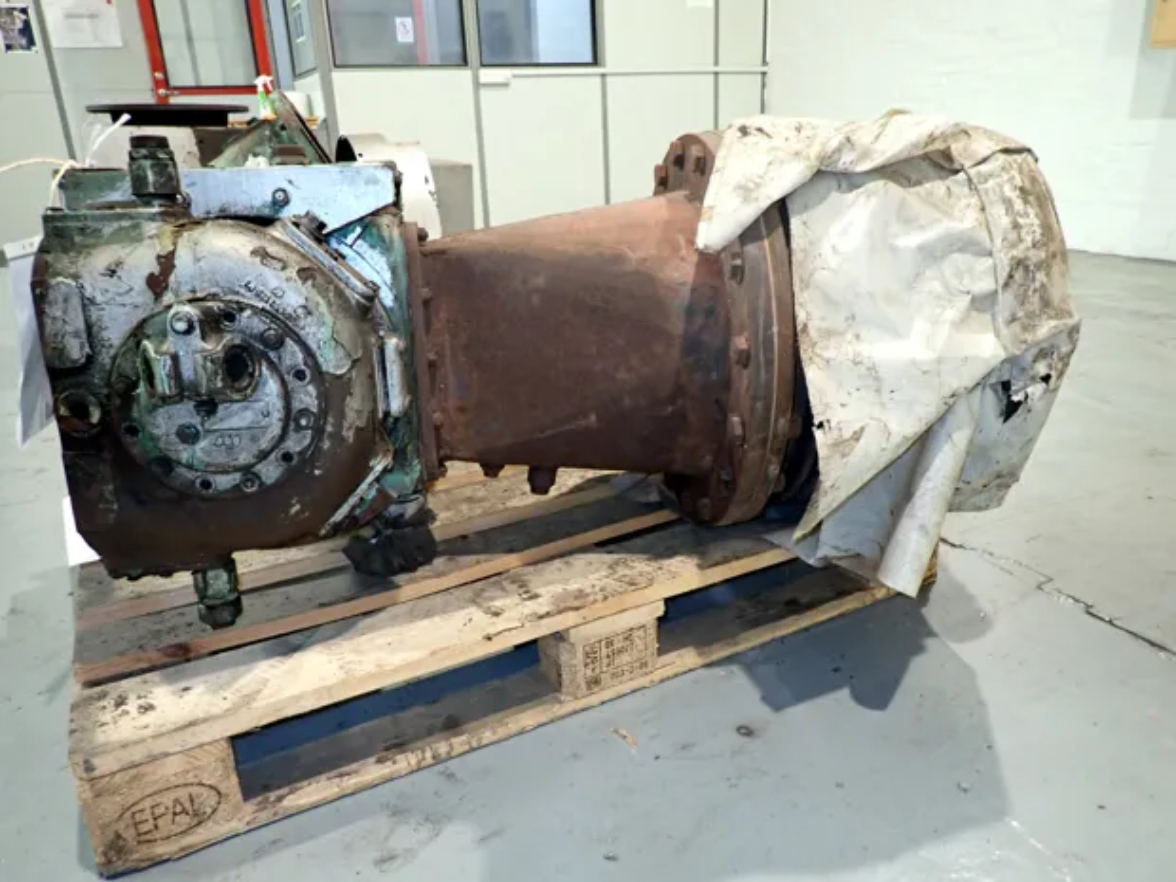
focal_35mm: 25
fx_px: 849
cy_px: 441
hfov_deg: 69.4
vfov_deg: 54.9
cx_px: 588
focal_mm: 4.5
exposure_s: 1/30
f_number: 2
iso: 500
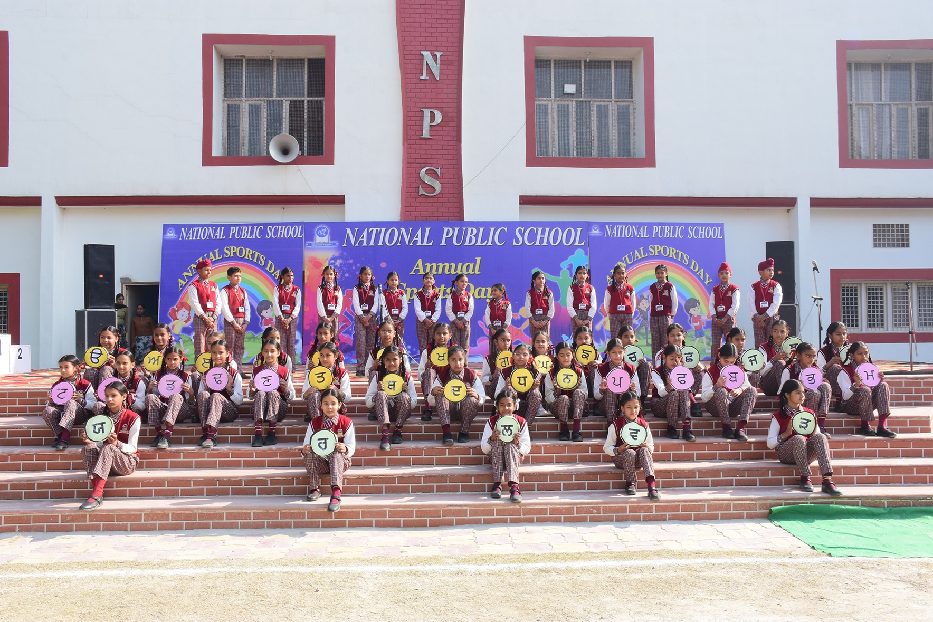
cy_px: 311
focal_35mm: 33
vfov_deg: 40.0
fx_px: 855
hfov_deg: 57.2
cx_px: 466
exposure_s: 1/125
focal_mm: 22
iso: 320
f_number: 14
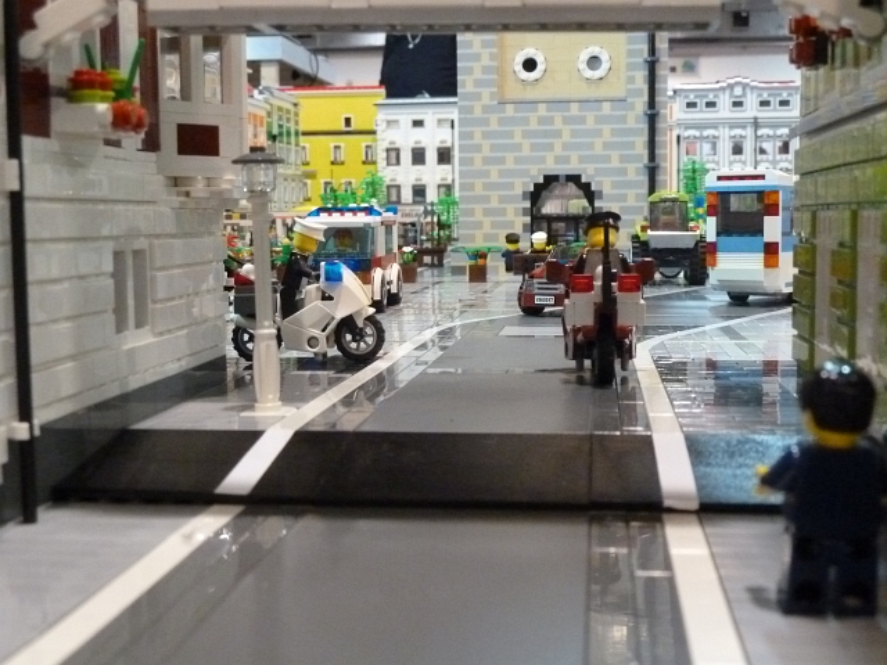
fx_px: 1230
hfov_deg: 39.7
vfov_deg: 30.3
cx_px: 444
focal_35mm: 48
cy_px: 332
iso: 800
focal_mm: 7.9
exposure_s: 1/30
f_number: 4
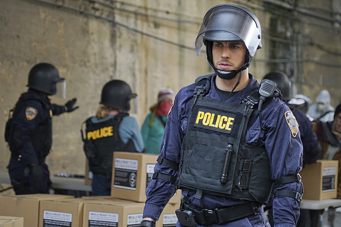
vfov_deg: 10.1
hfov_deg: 15.1
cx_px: 170
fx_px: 1288
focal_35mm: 136
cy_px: 114
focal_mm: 136
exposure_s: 1/200
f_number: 6.3
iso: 400
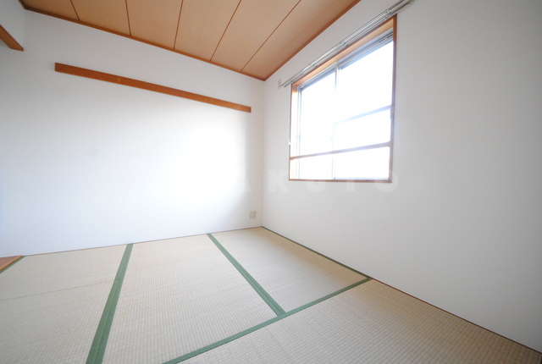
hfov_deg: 112.5
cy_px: 182
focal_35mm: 12
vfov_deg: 90.3
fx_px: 181
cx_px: 271
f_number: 4.5
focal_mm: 8
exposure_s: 1/30
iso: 1000
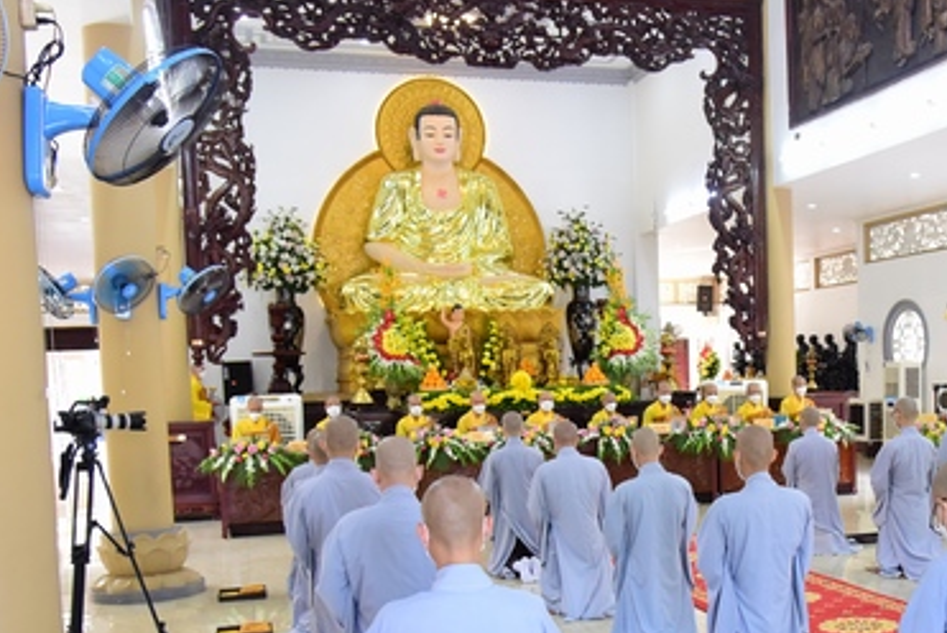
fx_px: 1106
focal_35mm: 42
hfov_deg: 44.7
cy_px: 449
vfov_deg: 31.6
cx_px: 720
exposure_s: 1/100
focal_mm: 24
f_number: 5
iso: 2500
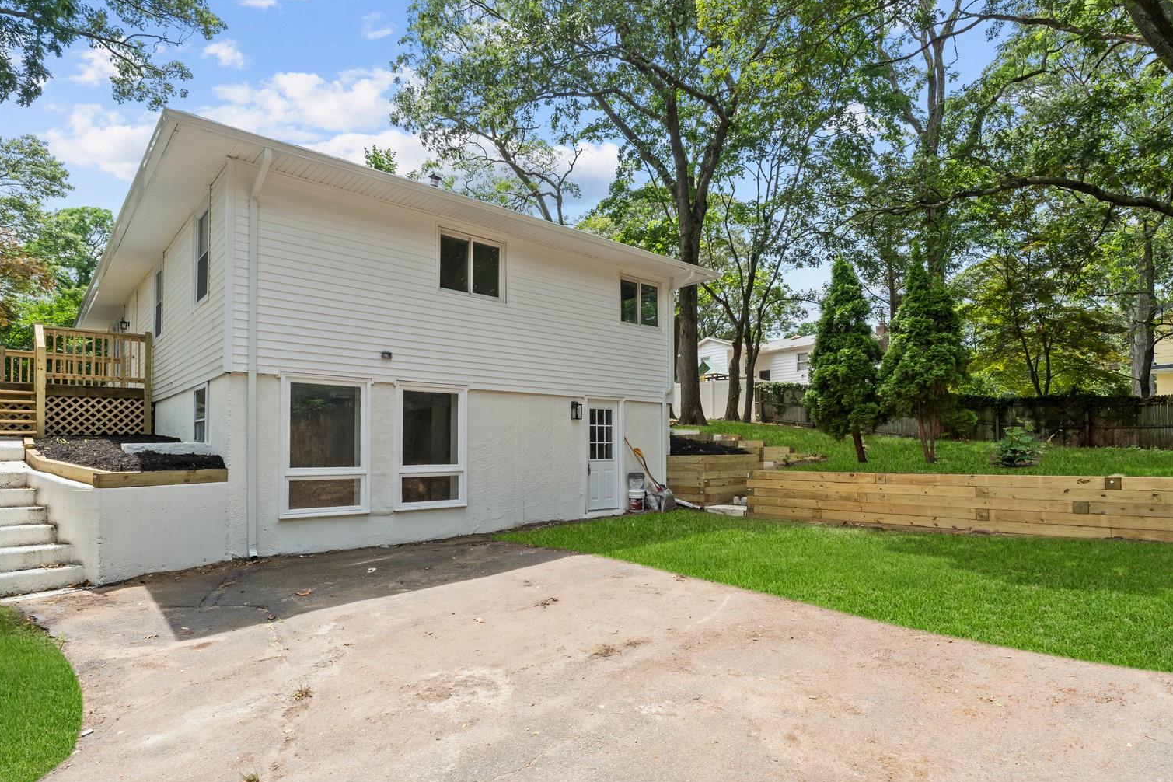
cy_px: 440
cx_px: 629
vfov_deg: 64.3
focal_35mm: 19
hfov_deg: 86.8
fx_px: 619
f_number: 10
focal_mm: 14
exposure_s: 1/500
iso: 640
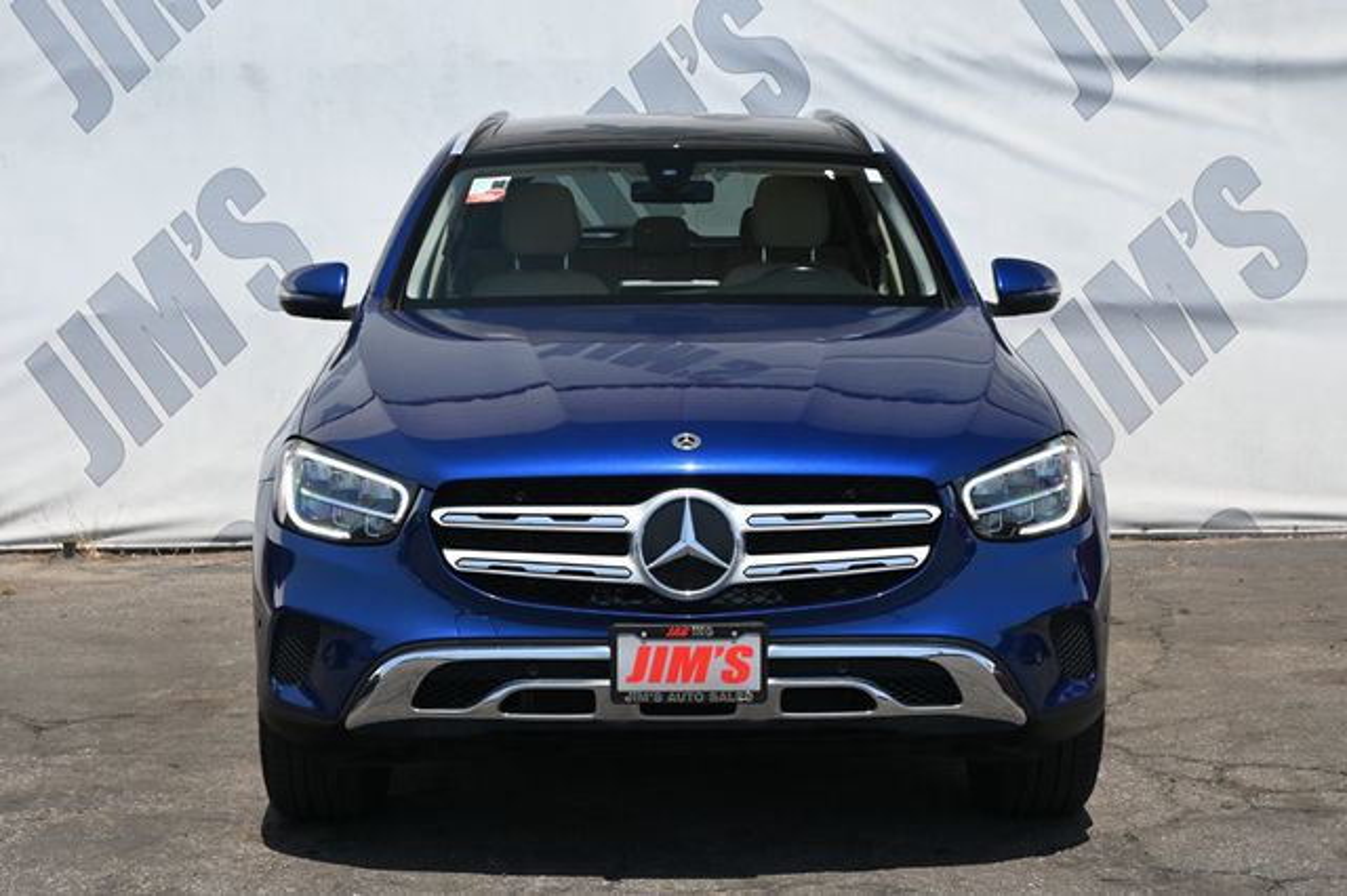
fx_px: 2468
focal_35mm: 66
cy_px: 448
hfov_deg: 30.5
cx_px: 674
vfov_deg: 20.6
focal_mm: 44
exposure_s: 1/250
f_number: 6
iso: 125
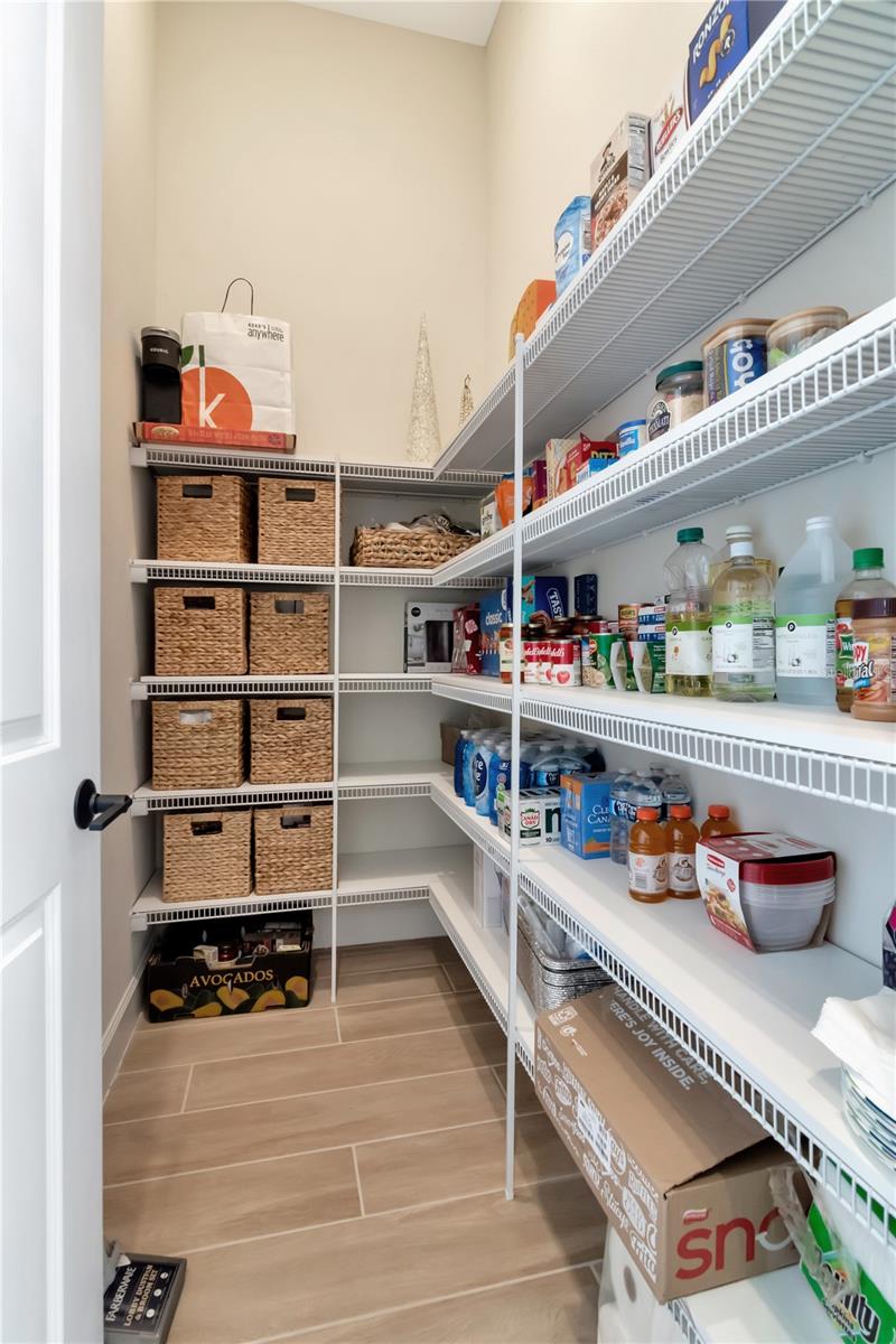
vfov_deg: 95.0
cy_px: 672
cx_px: 448
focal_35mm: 16
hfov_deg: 72.1
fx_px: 616
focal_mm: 11
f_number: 9
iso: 1250
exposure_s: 1/13
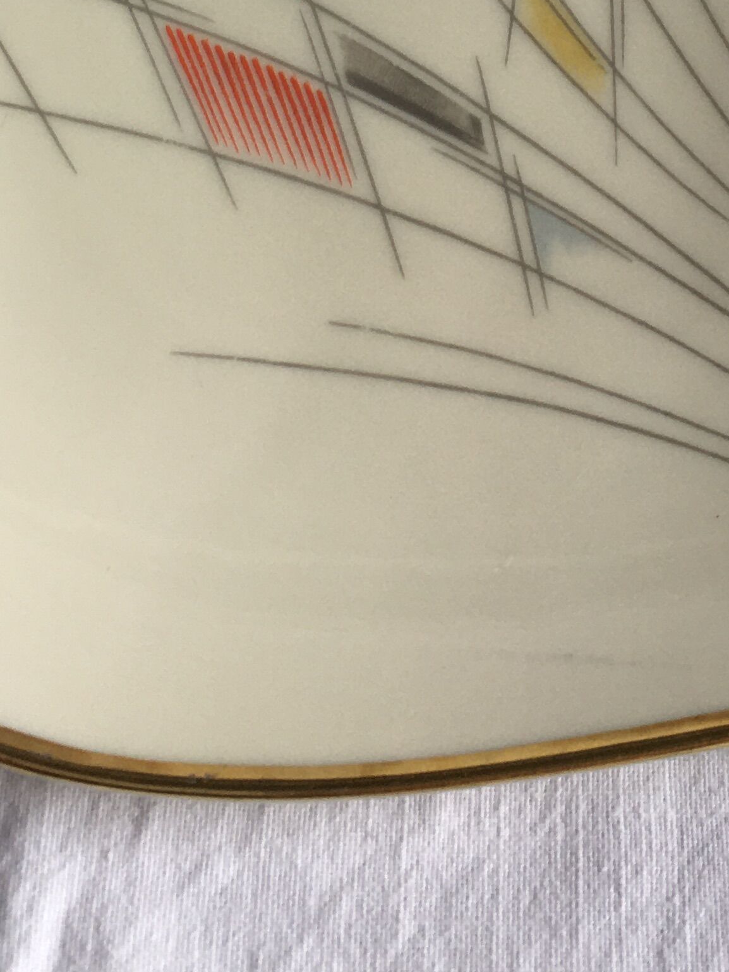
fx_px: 2134
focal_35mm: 76
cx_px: 490
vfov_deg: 24.3
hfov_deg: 19.3
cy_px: -45
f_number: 2.2
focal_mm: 4.15
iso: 32
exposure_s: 1/60
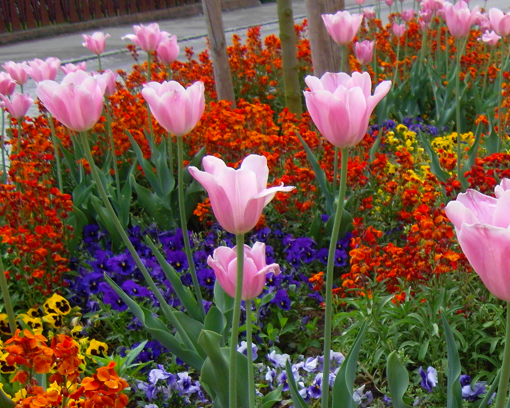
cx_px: 477
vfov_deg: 24.5
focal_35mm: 60
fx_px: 906
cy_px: 388
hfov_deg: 29.9
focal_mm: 6
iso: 80
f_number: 7.3
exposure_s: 1/80
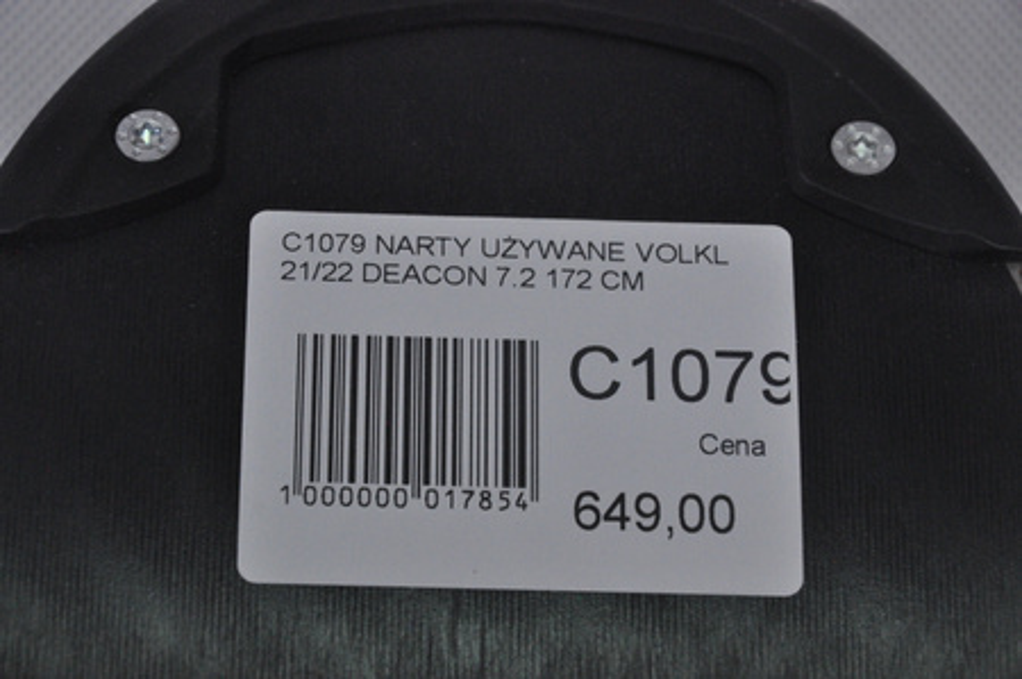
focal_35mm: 158
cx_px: 511
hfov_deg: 13.1
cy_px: 340
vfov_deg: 8.7
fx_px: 4466
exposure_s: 1/125
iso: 3200
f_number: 9.5
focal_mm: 105
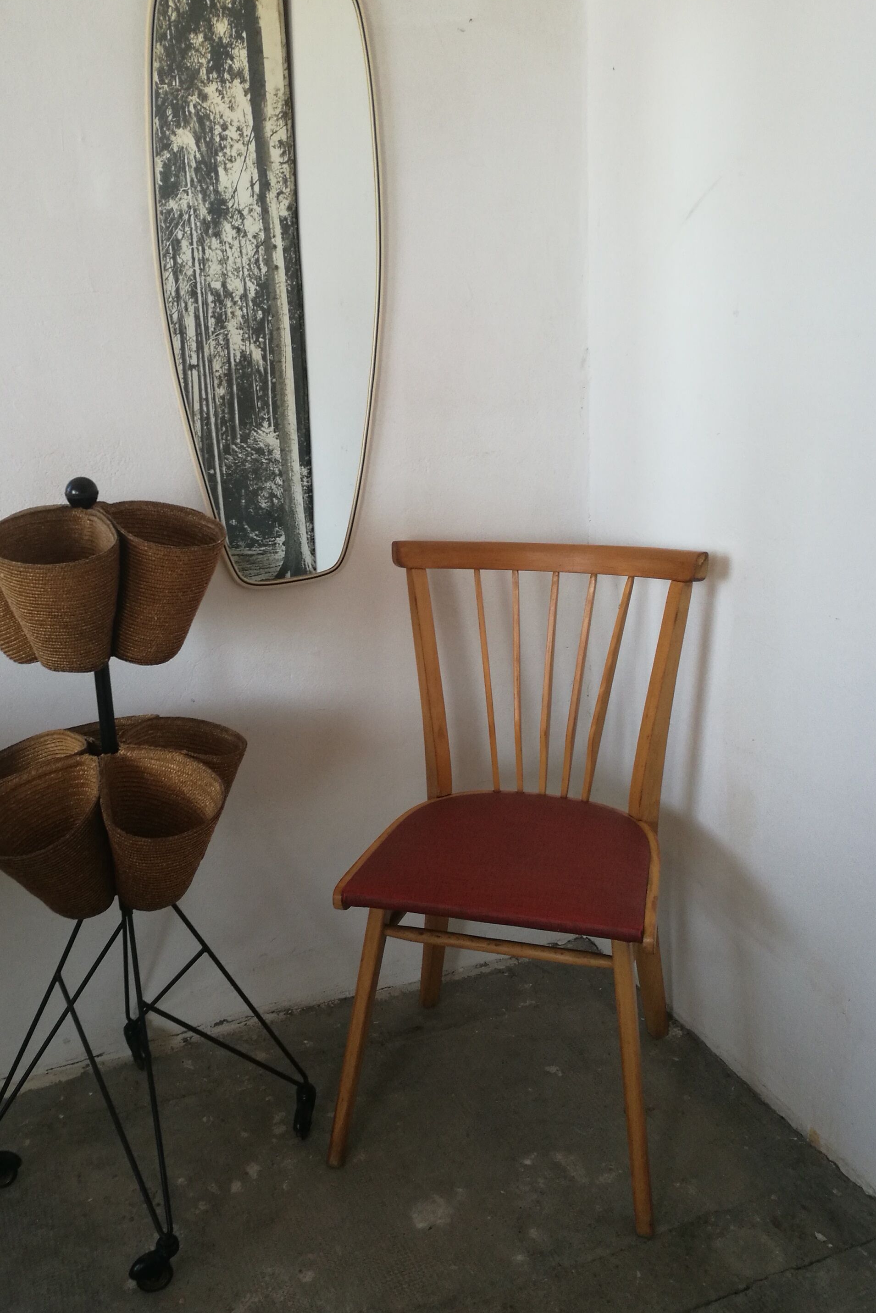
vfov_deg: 58.6
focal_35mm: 32
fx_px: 1168
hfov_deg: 40.9
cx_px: 341
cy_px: 596
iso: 100
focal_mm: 4.5
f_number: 2.2
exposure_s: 1/100
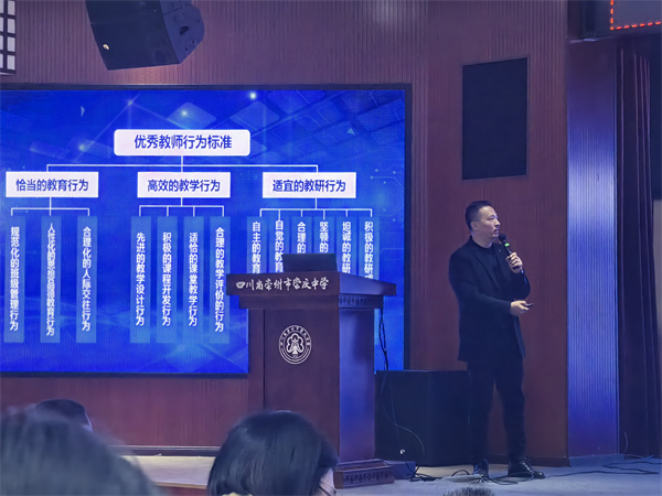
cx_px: 331
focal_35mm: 104
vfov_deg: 14.2
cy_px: 248
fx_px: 1989
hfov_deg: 18.9
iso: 125
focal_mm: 6.98
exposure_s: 1/100
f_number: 2
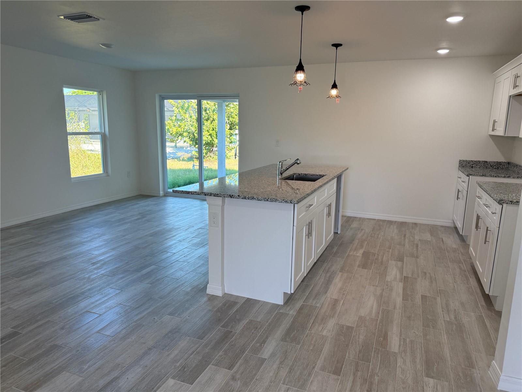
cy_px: 196
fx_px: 362
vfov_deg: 56.8
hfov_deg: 71.6
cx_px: 261
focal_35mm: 24
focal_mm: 6.76
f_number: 1.78
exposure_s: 1/227
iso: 125
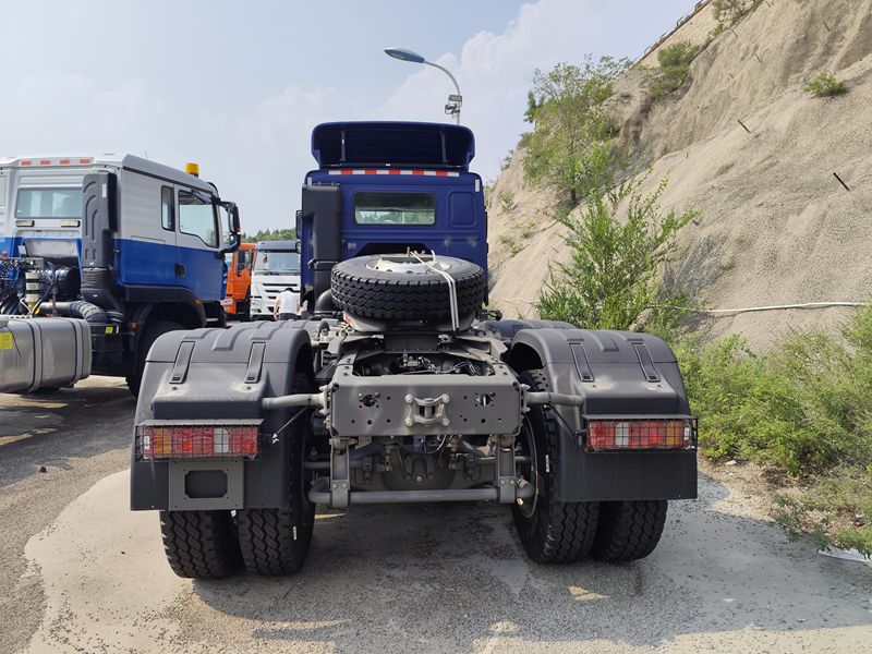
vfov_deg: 58.9
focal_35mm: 23
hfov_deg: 73.9
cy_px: 327
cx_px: 436
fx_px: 579
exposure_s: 1/1400
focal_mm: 6.14
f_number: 1.65
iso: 50
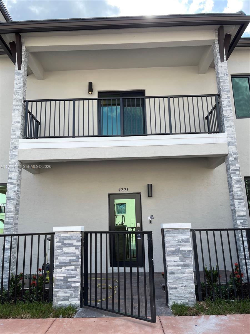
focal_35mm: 26
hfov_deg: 53.1
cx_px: 125
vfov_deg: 67.3
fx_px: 250
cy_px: 167
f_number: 1.6
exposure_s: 1/1618
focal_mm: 5.1
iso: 32
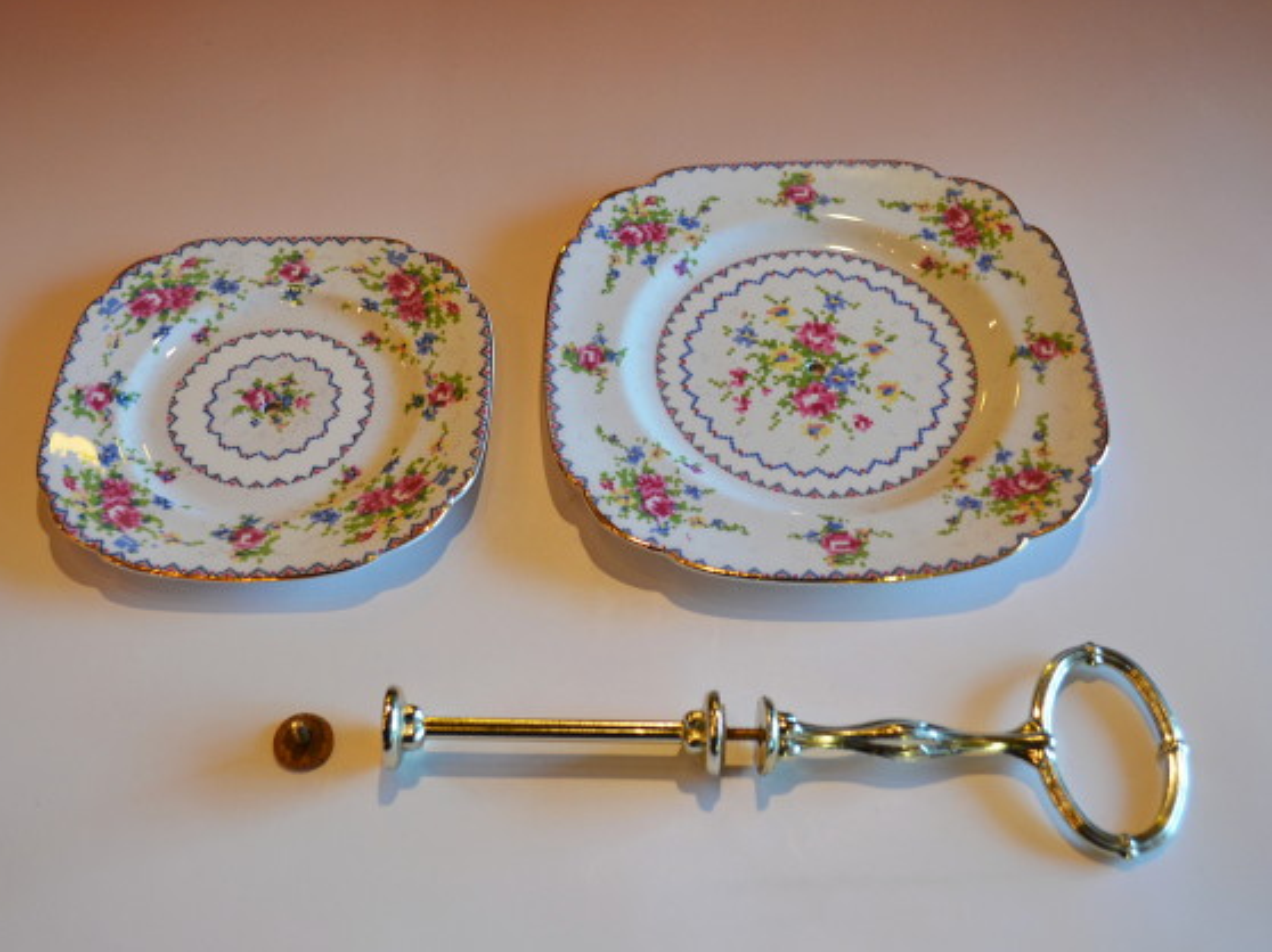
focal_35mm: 43
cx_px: 584
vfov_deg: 33.6
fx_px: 1579
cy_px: 476
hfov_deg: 43.8
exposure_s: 1/20
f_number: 4.2
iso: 400
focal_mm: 26
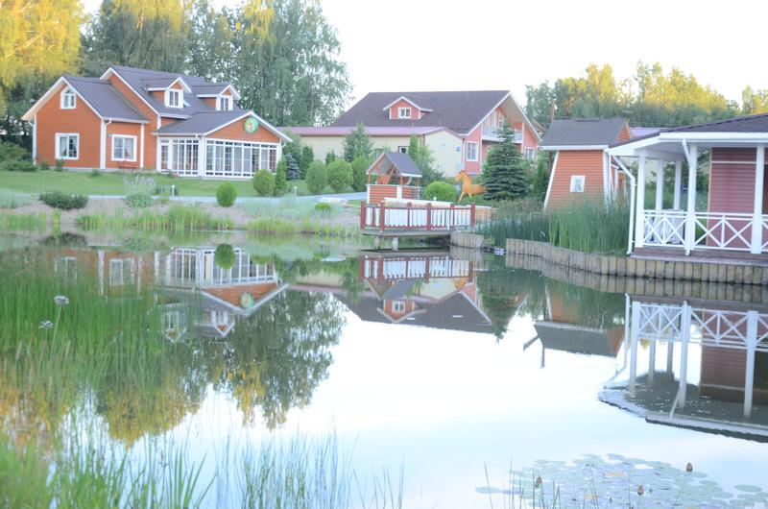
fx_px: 1086
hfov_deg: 39.0
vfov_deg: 26.4
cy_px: 254
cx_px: 384
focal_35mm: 51
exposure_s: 1/100
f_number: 5
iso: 400
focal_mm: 34
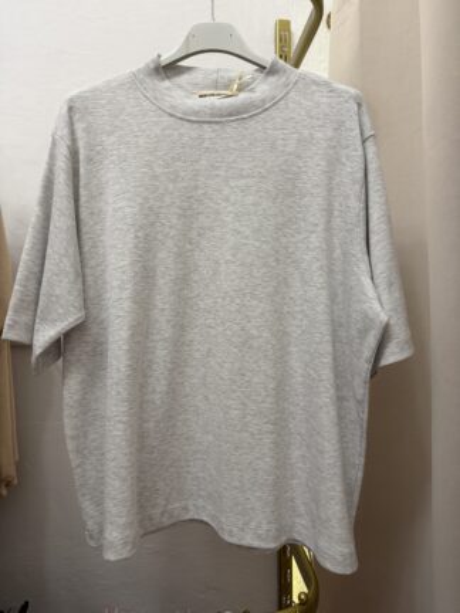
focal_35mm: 24
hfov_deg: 56.8
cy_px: 306
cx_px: 230
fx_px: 425
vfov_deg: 71.6
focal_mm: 6.76
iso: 200
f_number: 1.78
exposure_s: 1/60
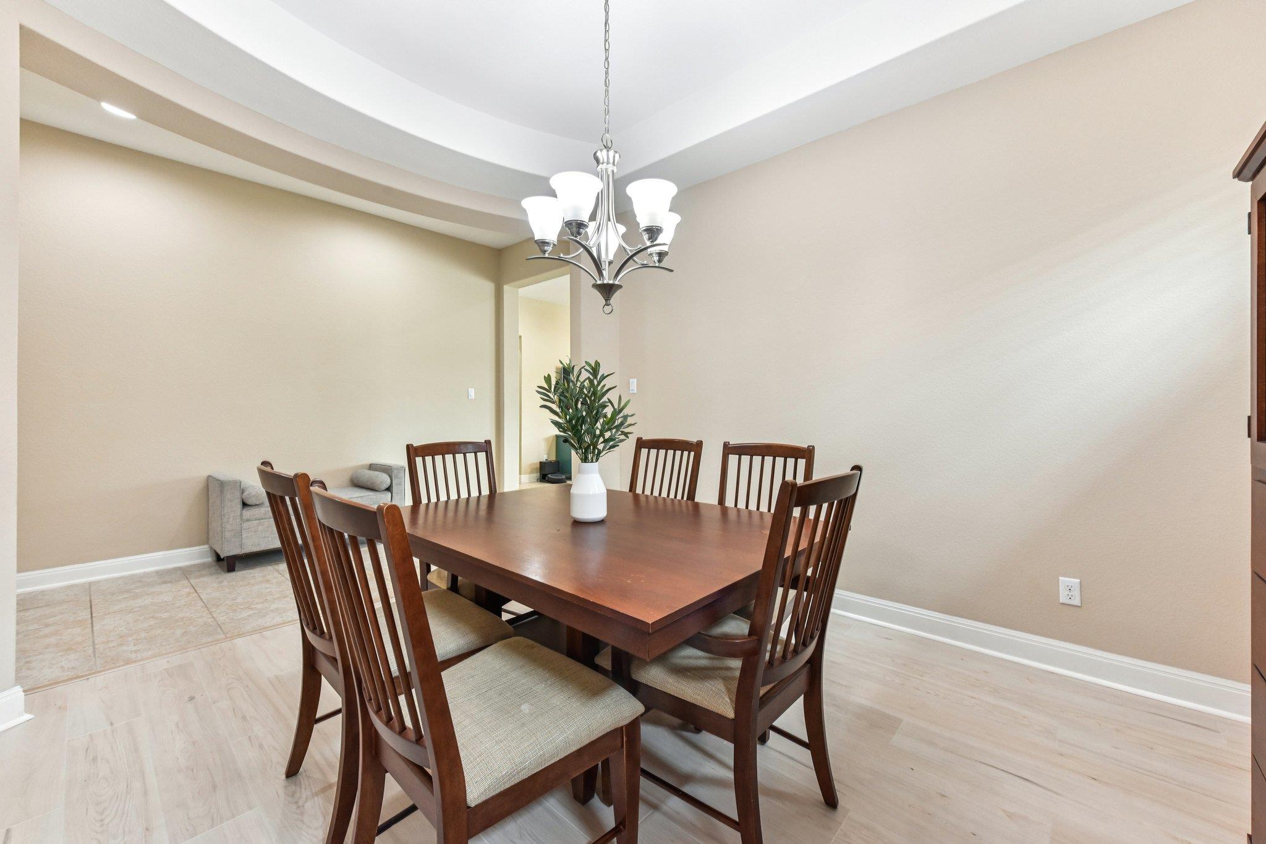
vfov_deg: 81.2
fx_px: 492
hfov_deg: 104.3
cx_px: 633
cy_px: 422
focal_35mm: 14
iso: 500
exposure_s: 1/15
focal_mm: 14
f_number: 8
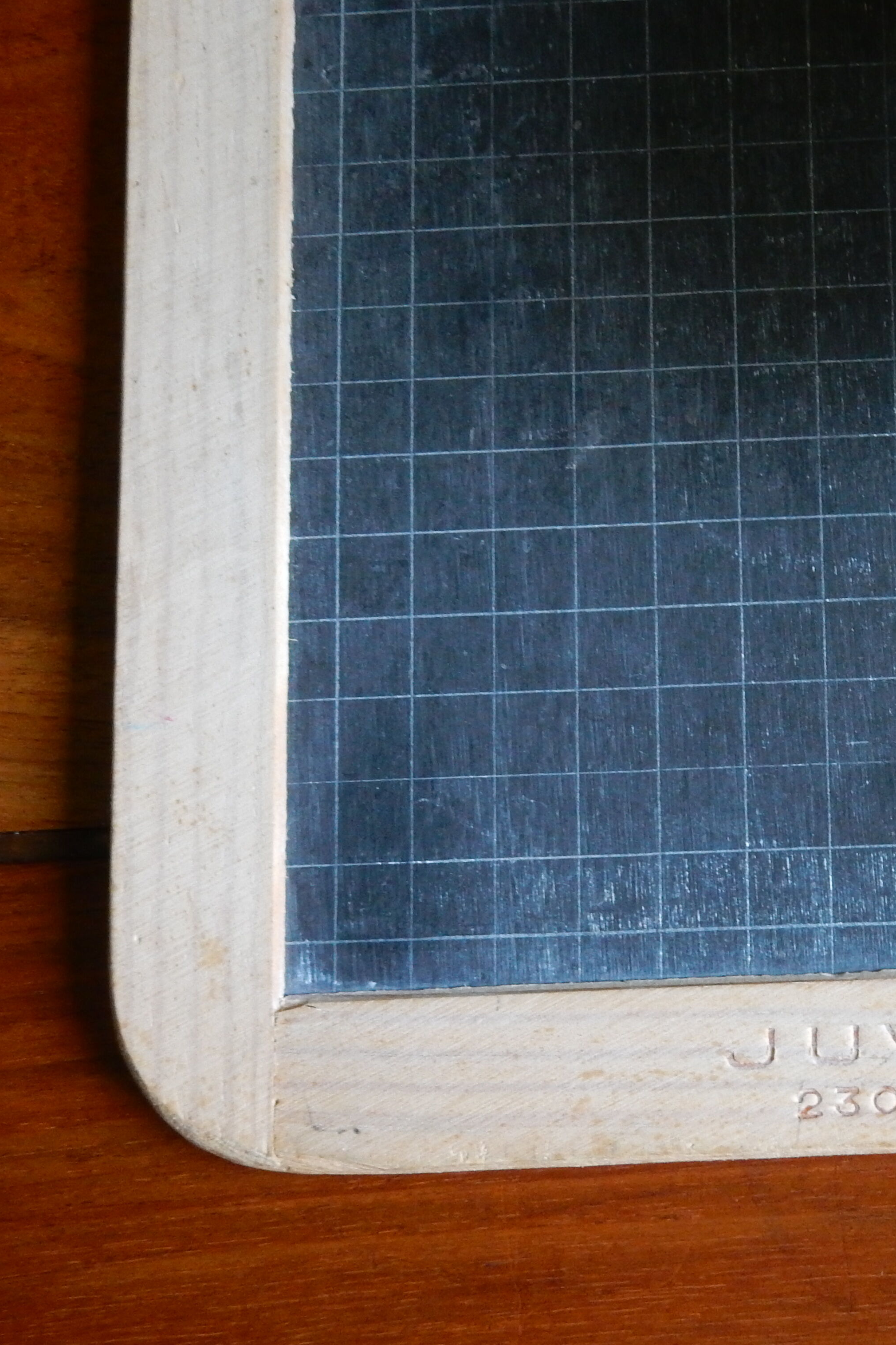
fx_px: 2539
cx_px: 928
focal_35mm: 68
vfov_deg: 29.7
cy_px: 671
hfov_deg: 19.4
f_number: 4.2
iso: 400
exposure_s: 1/15
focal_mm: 7.6
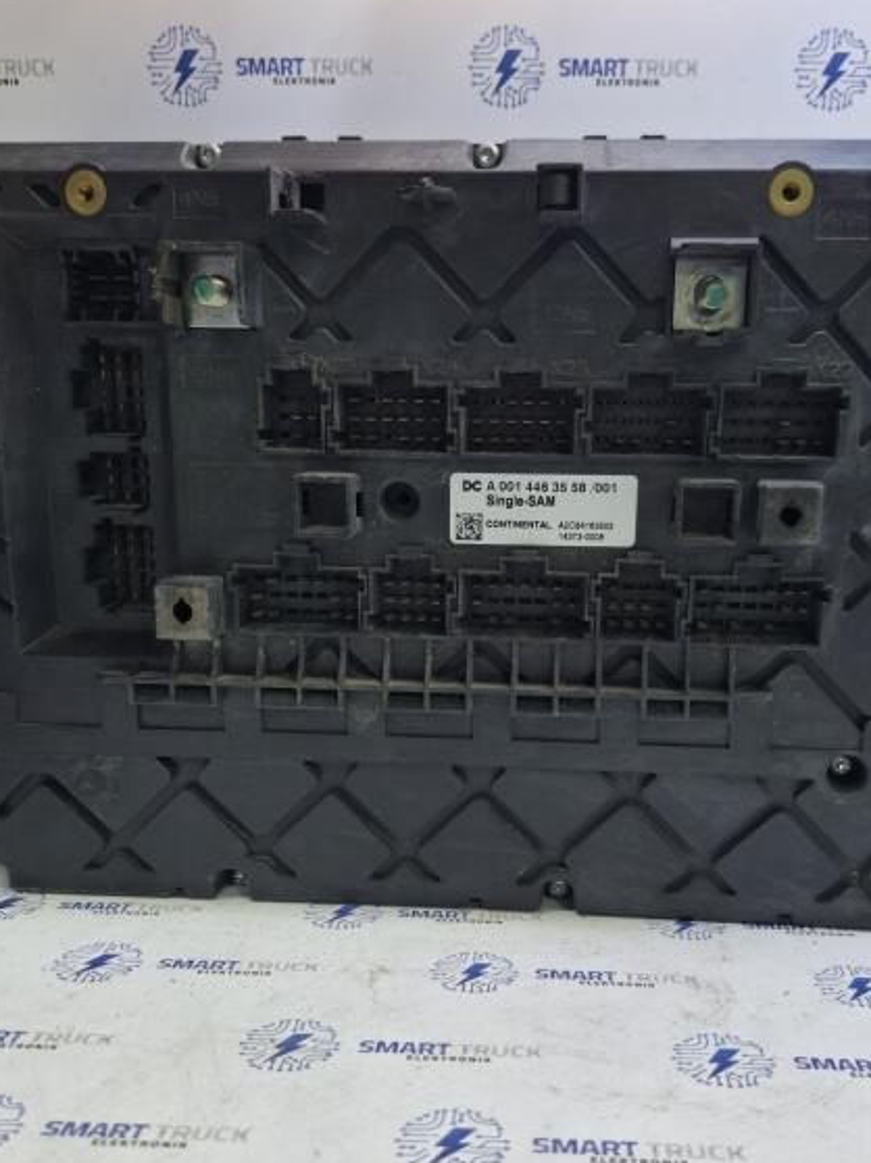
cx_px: 498
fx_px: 1108
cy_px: 688
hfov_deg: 42.8
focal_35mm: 33
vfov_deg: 55.0
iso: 50
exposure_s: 1/50
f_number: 1.8
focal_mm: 5.54
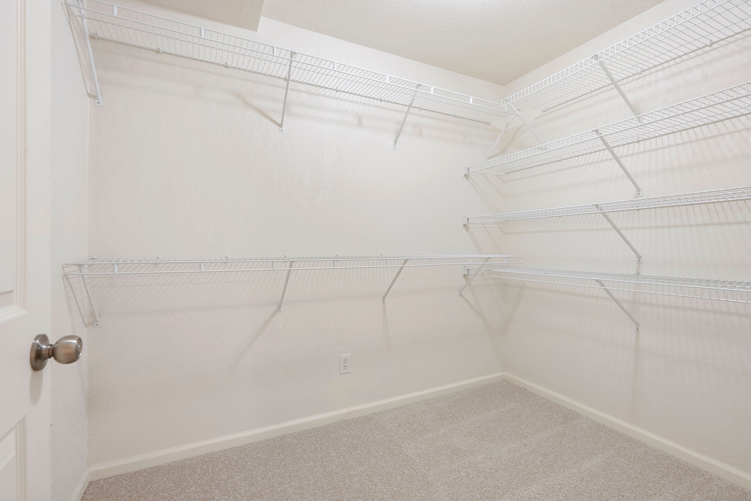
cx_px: 376
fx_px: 334
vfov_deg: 73.8
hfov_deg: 96.7
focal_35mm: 16
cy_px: 250
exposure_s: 1/6
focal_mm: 16
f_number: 8
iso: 640
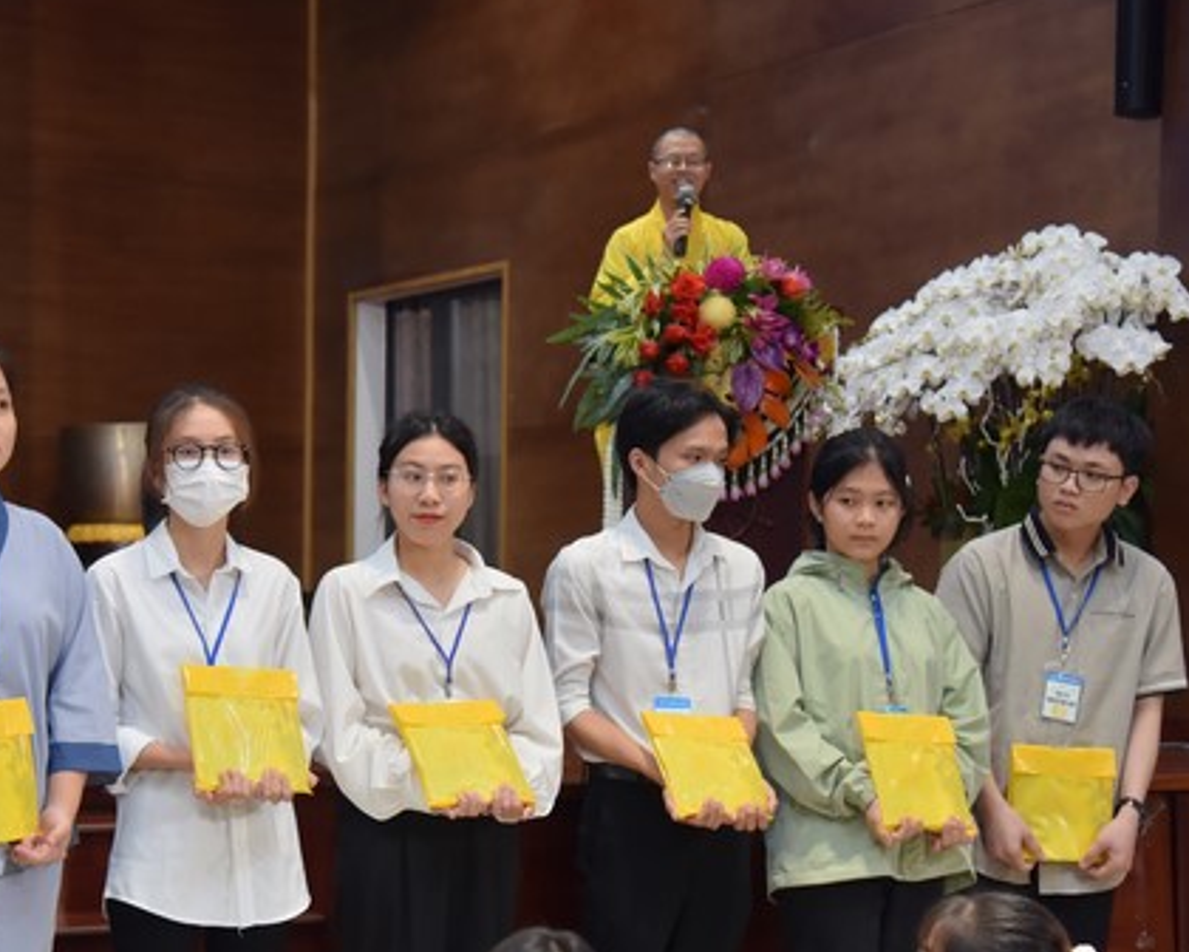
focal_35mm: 80
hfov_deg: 23.7
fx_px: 2815
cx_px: 357
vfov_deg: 19.2
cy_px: 578
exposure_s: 1/200
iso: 1250
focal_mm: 55
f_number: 4.5
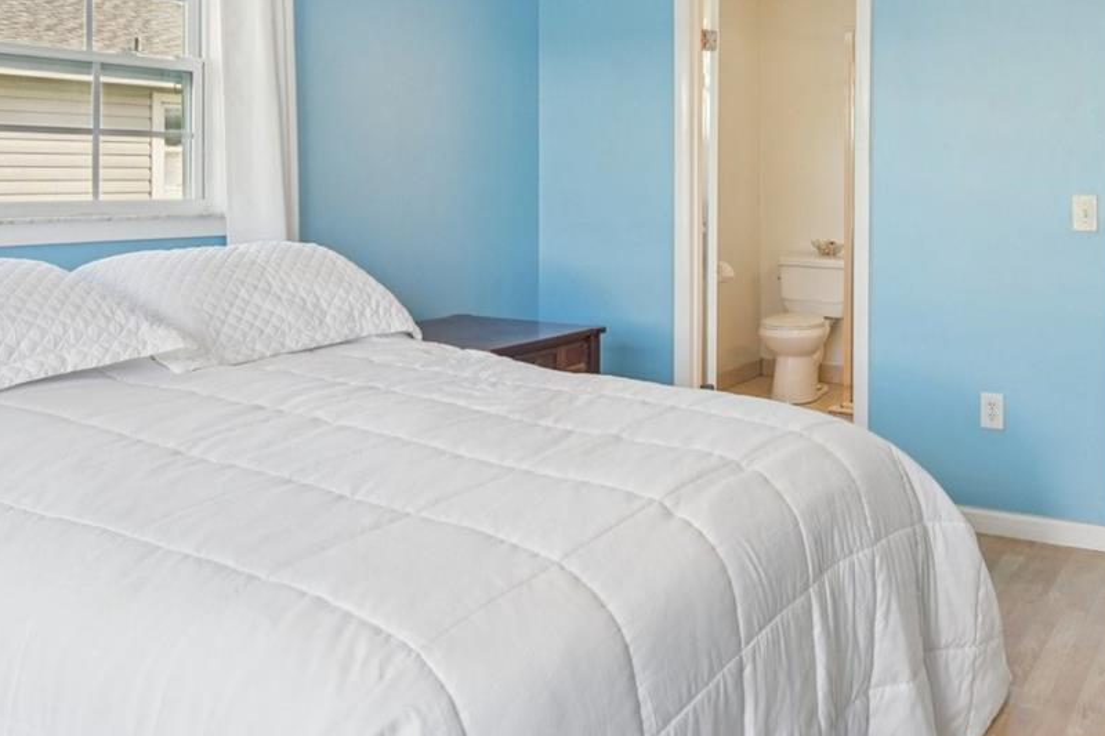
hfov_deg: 52.5
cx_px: 700
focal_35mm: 36
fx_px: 1105
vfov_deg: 36.0
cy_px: 180
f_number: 8
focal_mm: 18
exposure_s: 1/125
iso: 400
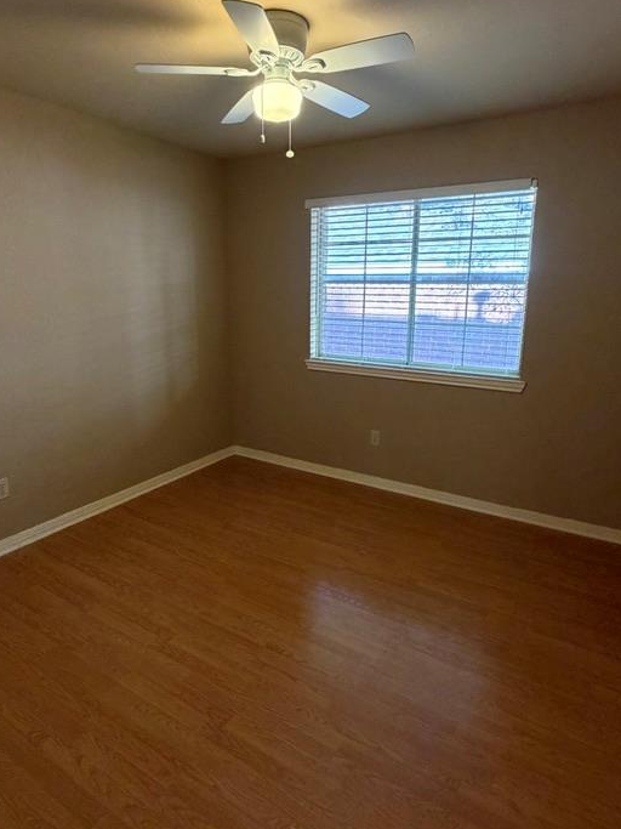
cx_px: 296
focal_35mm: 21
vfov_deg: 78.9
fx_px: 502
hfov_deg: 63.4
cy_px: 391
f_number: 2.2
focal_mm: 2.22
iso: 500
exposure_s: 1/60
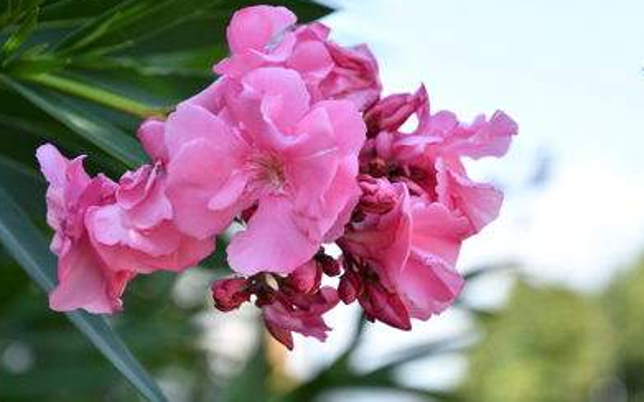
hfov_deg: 21.4
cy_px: 184
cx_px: 323
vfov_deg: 13.5
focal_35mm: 97
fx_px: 1702
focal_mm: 62
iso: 100
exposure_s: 1/160
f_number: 5
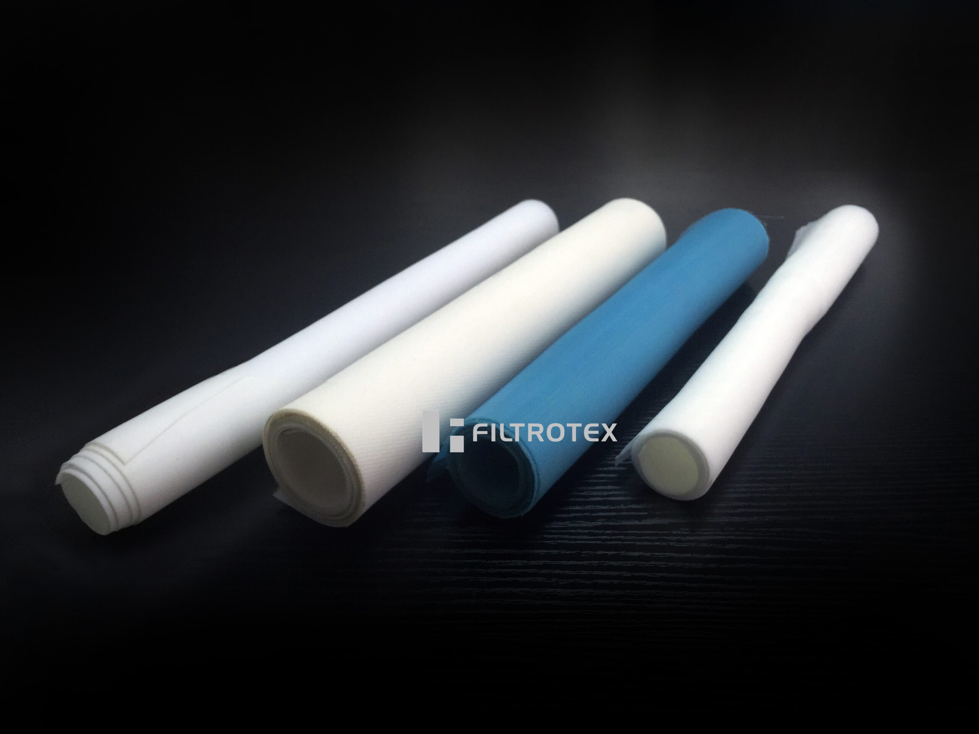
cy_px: 367
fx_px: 820
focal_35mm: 29
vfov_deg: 48.2
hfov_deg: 61.7
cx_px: 490
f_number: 2.2
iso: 40
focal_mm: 4.15
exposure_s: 1/50
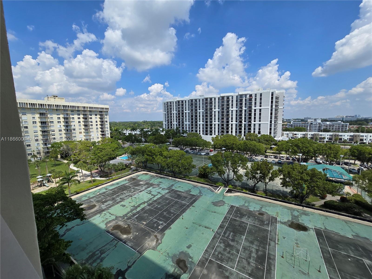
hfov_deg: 106.2
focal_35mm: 13
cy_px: 140
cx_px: 186
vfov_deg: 89.9
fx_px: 140
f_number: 2.2
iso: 50
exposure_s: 1/2961
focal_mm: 2.2
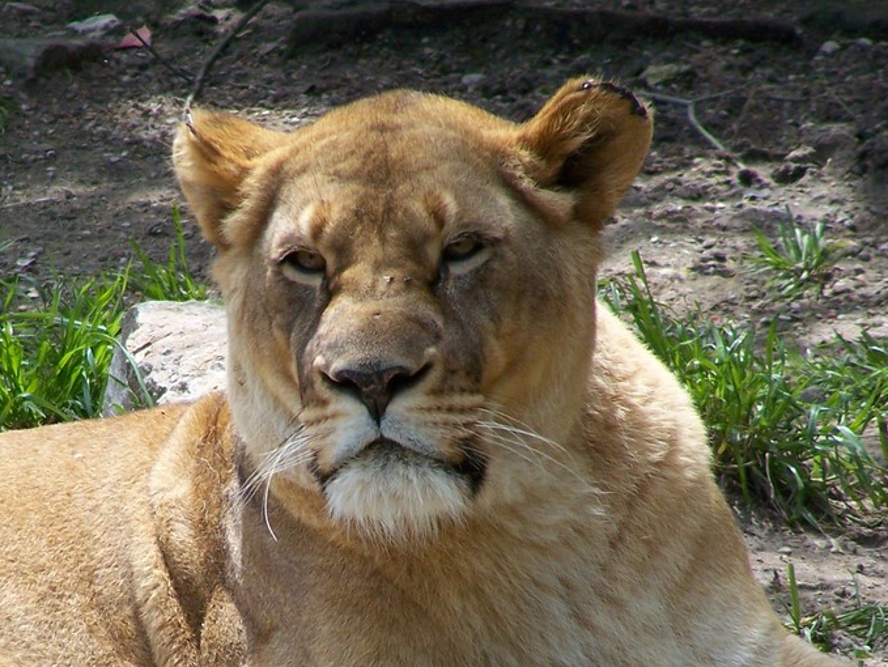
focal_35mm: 716
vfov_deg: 2.1
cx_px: 331
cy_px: 572
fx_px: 18377
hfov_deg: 2.8
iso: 100
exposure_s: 1/640
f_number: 3.7
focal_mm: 63
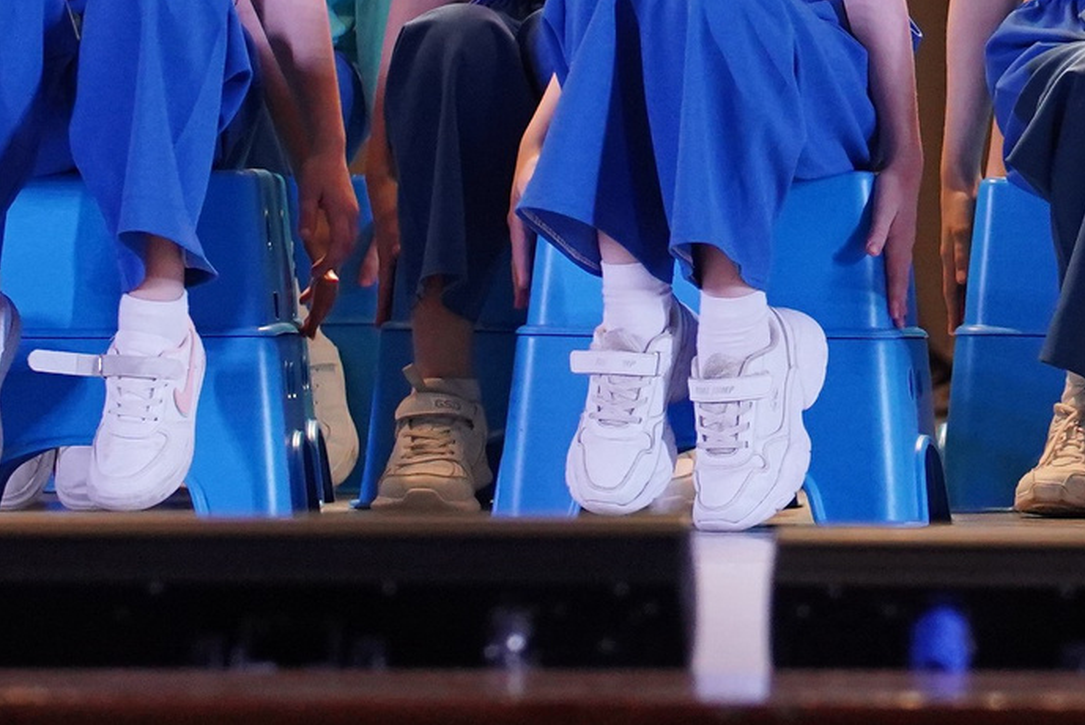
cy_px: -209
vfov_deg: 3.8
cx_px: 1321
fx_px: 10975
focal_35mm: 364
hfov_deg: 5.6
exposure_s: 1/500
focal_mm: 98
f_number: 4
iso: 3200
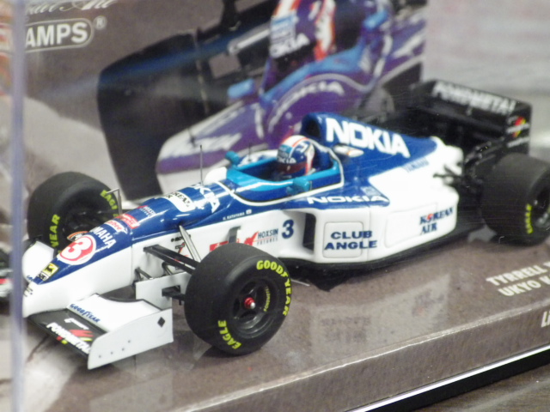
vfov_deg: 20.7
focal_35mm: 71
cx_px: 275
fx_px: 1128
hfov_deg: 27.4
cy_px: 206
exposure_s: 1/25
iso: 1000
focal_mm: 12.8
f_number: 4.2
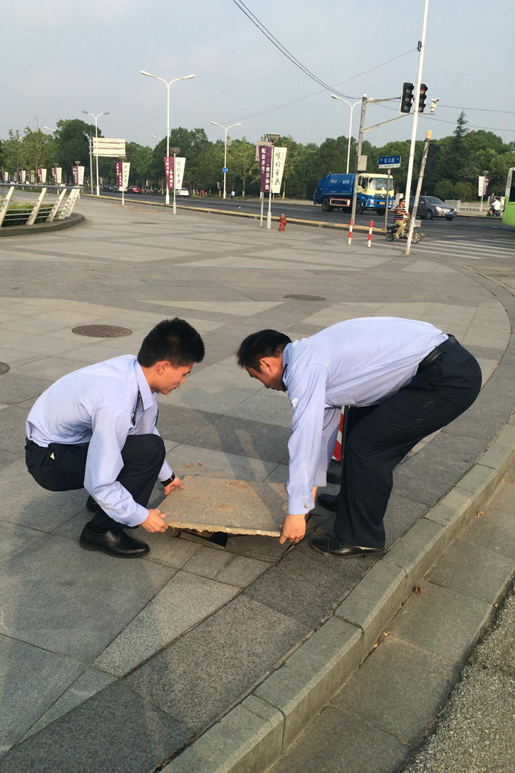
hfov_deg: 42.2
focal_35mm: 31
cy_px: 380
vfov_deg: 60.3
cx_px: 222
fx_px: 665
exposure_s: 1/1325
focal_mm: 4.15
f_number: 2.2
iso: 32
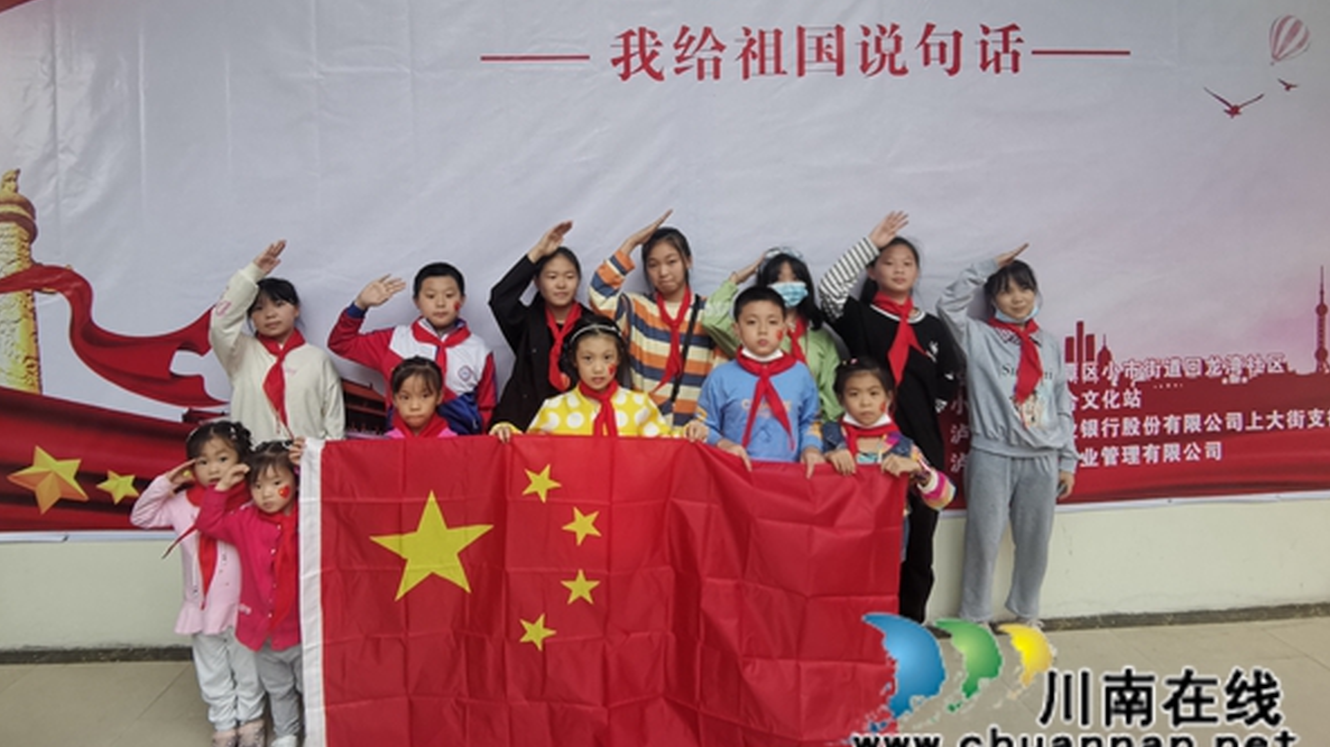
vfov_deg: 54.9
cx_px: 626
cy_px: 260
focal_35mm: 20
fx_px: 705
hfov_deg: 86.6
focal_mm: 2.26
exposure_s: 1/100
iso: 125
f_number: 2.2
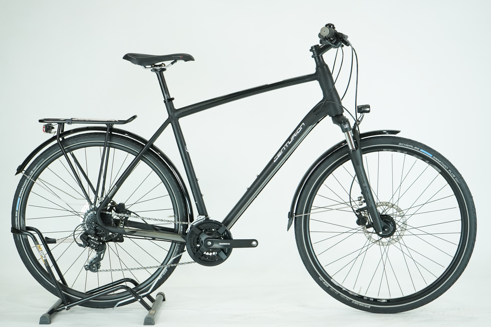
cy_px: 164
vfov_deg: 21.6
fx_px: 859
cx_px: 246
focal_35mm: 63
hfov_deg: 31.9
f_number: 5.6
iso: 1600
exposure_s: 1/200
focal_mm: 63
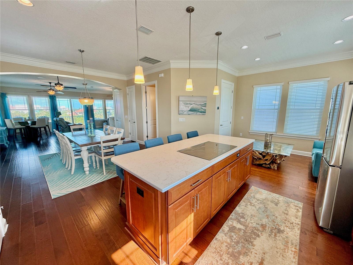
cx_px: 176
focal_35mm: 14
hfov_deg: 102.1
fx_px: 143
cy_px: 132
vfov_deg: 85.7
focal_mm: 2.22
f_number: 2.2
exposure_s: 1/120
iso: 64
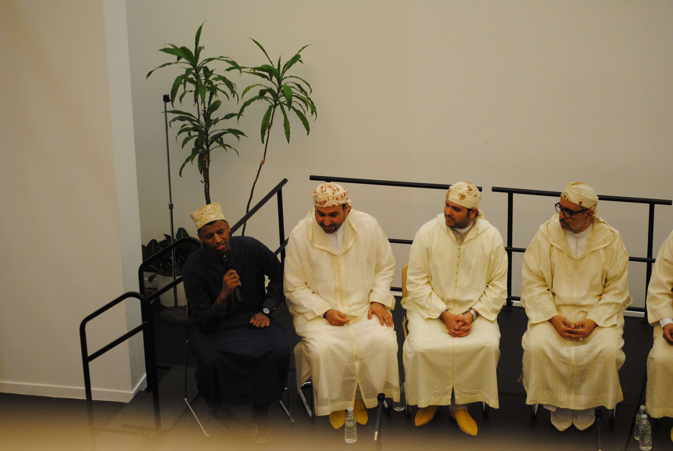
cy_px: 226
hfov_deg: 24.6
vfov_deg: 16.6
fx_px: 1544
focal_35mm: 82
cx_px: 336
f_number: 4
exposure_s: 1/30
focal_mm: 55
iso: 640
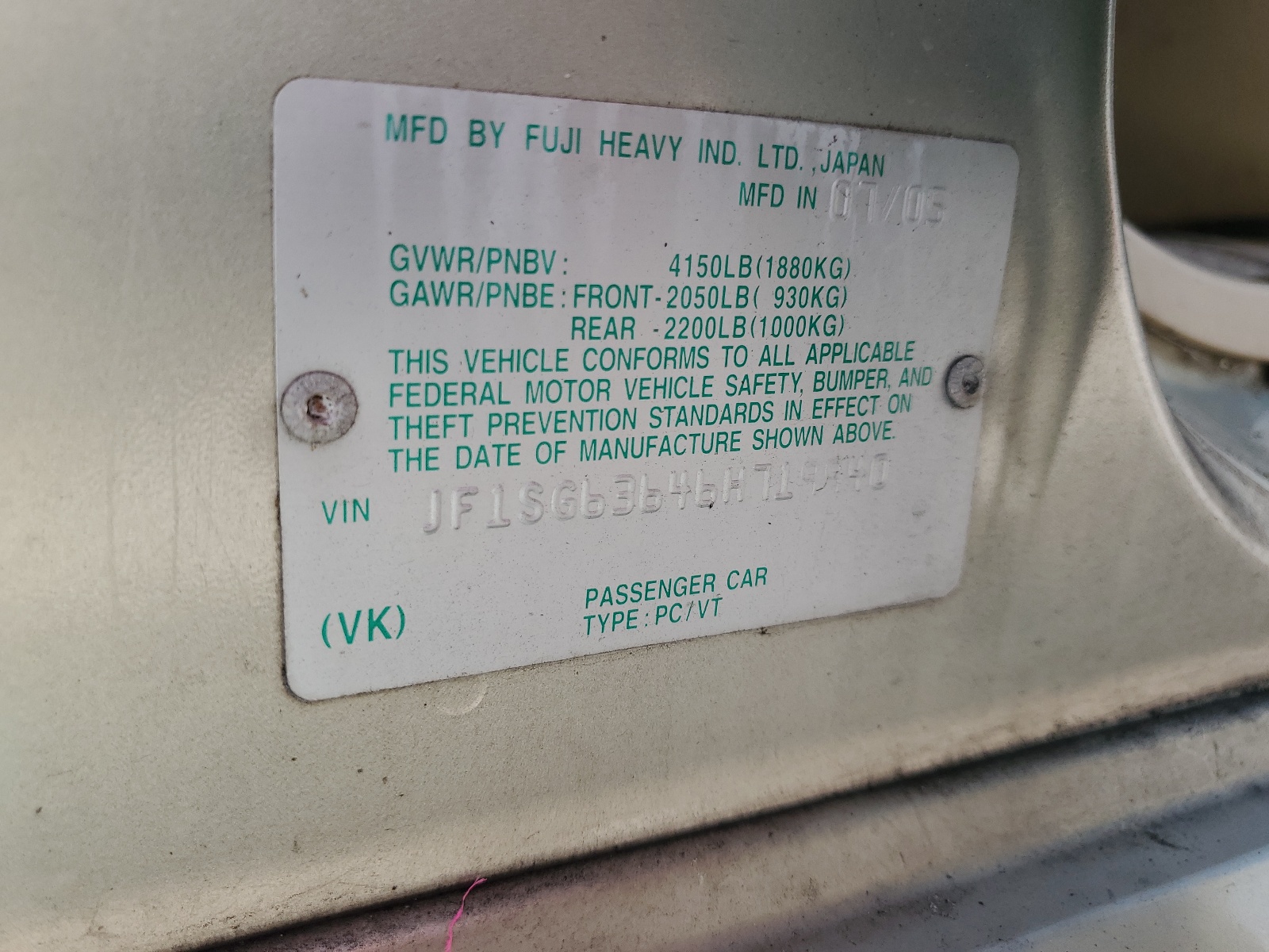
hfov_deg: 67.3
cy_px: 476
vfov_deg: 53.1
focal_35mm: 26
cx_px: 634
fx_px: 953
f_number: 1.5
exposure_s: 1/588
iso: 50
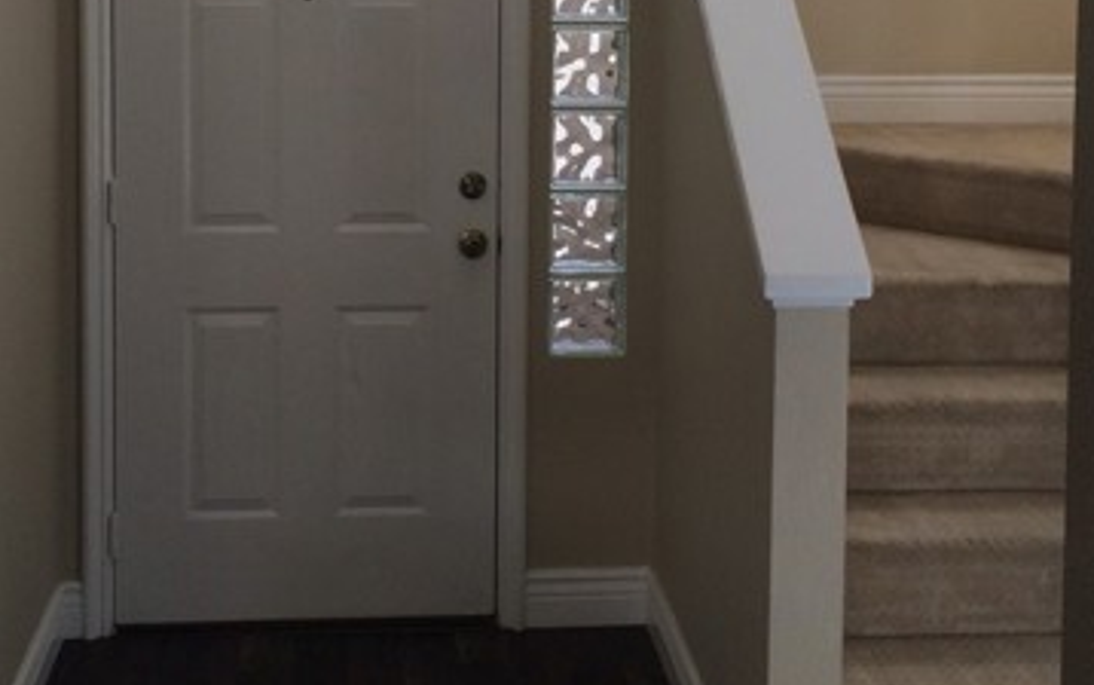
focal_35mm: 55
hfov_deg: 36.8
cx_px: 480
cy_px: 28
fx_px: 1640
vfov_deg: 22.8
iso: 50
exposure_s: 1/120
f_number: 2.2
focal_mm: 4.15
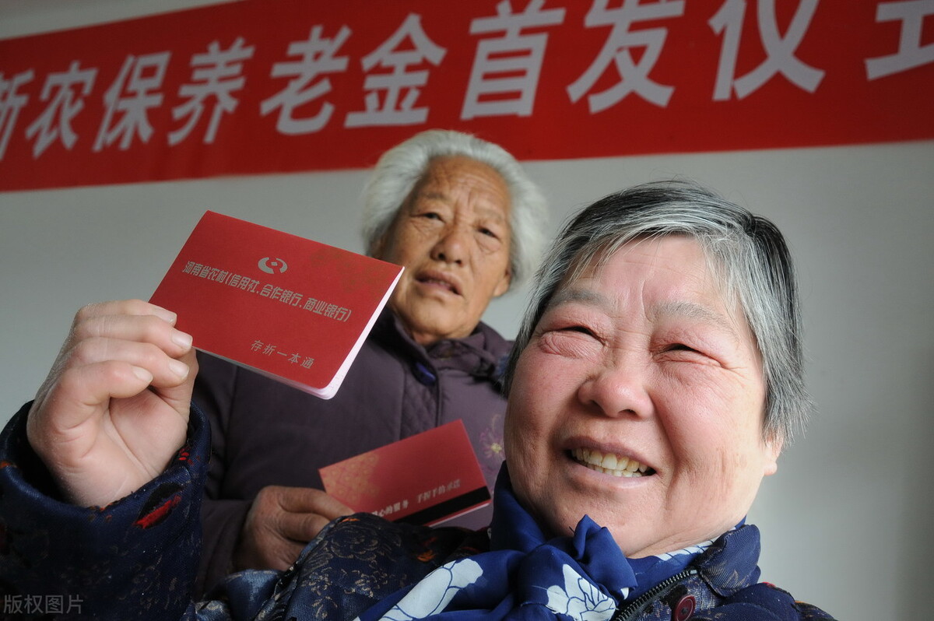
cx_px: 467
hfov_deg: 49.6
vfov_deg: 34.2
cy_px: 310
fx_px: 1011
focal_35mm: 39
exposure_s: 1/125
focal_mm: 26
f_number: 6.3
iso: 500
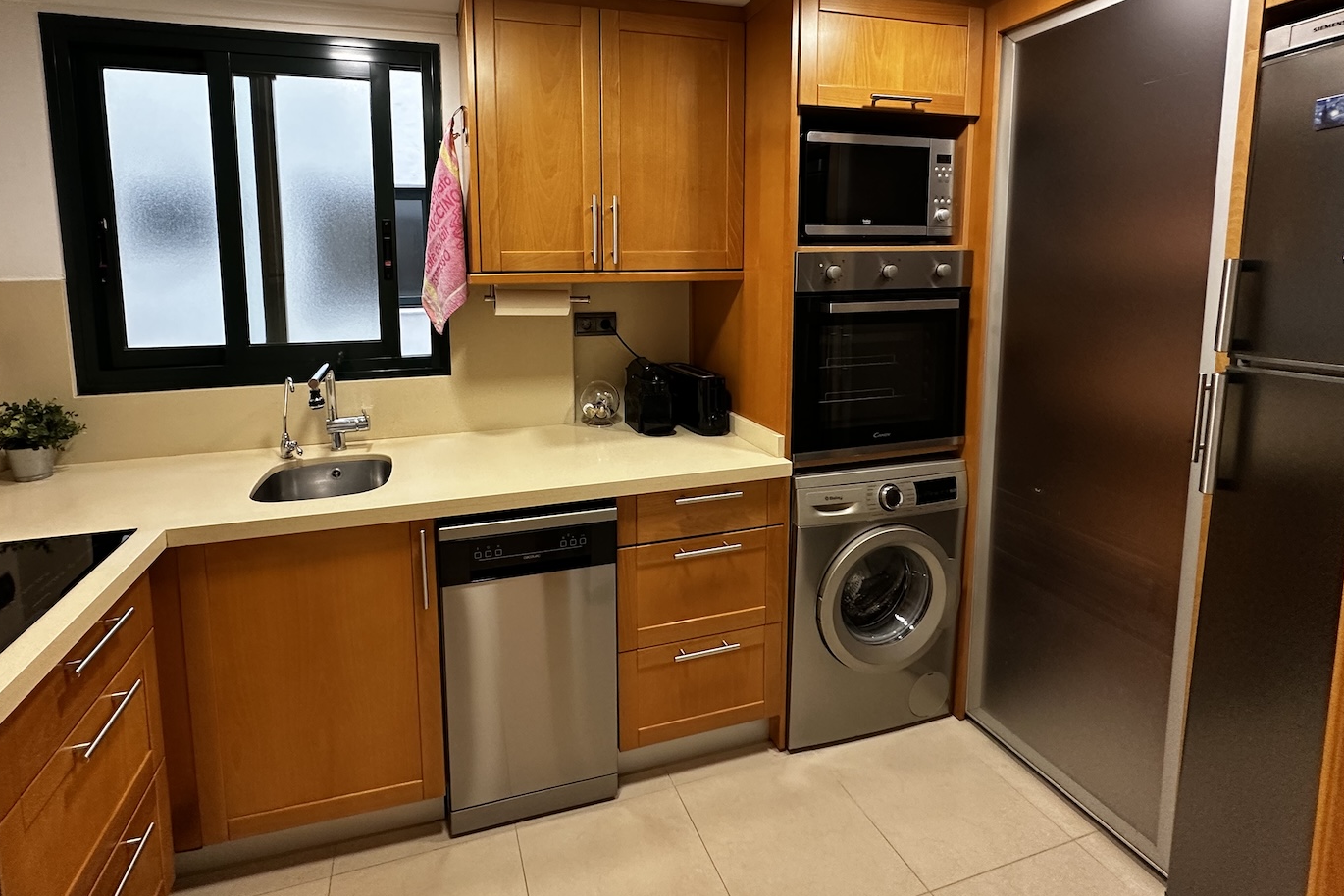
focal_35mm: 17
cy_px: 335
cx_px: 597
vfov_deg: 69.3
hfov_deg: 92.9
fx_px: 635
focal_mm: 2.22
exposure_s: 1/100
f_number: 2.2
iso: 250
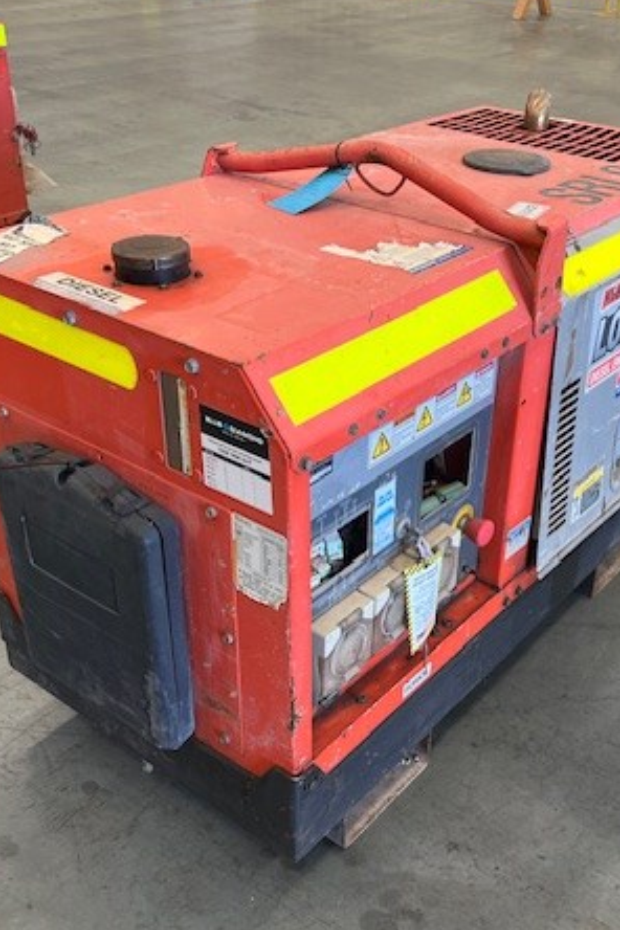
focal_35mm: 39
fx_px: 1007
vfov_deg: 49.5
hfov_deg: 34.1
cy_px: 478
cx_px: 375
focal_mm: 5.1
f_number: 1.6
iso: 64
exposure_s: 1/100
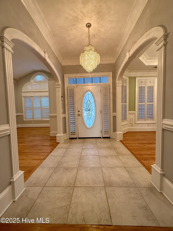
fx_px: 93
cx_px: 86
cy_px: 116
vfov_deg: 102.1
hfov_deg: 85.7
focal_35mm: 14
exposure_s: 1/120
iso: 320
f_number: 2.2
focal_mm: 2.22
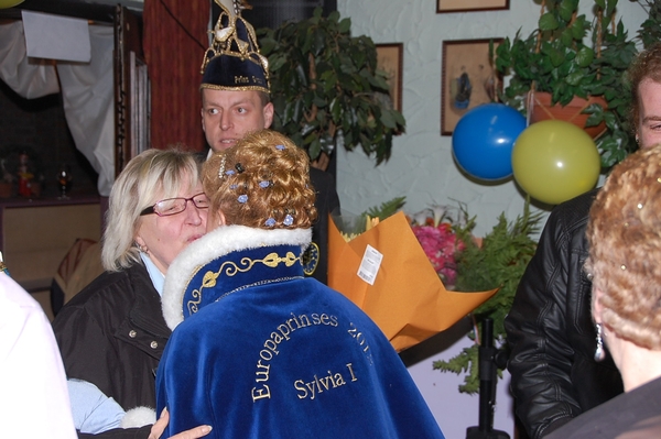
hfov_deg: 37.9
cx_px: 330
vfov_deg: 25.7
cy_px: 220
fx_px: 963
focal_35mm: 52
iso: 400
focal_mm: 35
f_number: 4.5
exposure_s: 1/60
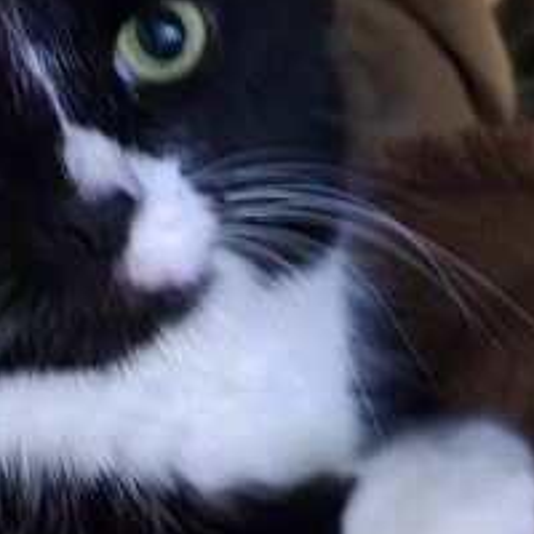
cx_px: 96
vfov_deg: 16.7
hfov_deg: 16.6
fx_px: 1815
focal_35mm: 104
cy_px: 179
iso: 2500
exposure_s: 1/15
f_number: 1.7
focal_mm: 6.3
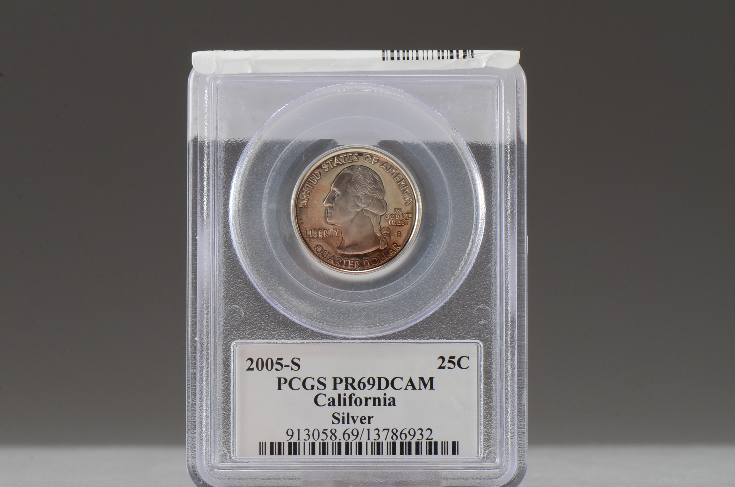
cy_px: 244
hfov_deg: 16.1
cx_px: 368
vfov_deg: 10.7
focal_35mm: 128
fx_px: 2598
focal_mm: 85
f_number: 16
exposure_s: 1/100
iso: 320
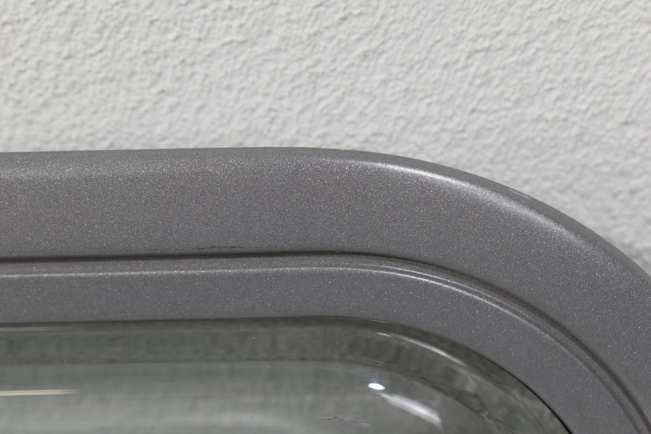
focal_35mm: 82
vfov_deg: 16.6
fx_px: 1492
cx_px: 326
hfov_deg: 24.6
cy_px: 217
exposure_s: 1/60
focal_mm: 55
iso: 400
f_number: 7.1
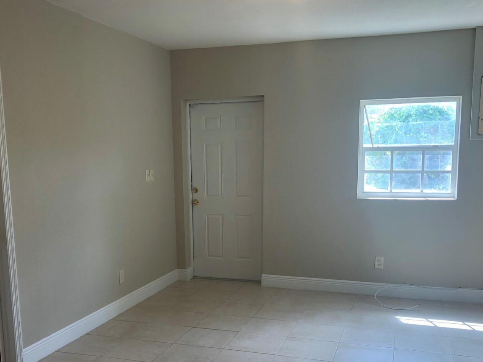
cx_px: 217
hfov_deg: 47.8
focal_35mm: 39
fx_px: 544
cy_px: 240
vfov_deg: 36.5
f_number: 1.8
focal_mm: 4
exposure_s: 1/120
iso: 64
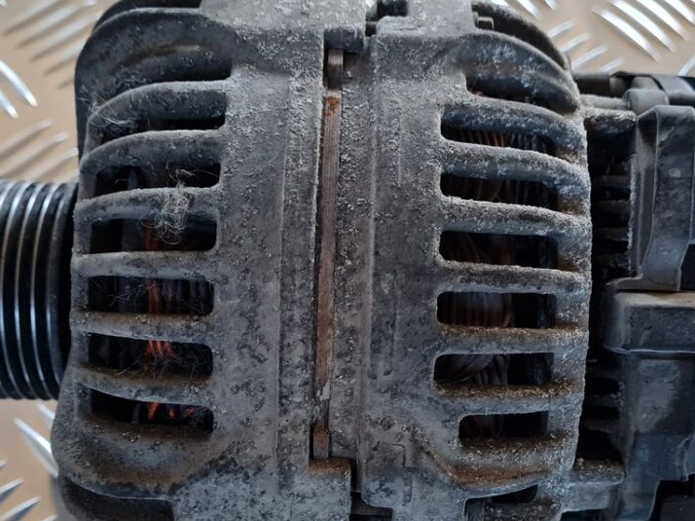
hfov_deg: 37.5
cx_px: 356
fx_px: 1024
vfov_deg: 28.2
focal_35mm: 51
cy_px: 371
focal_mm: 5.4
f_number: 1.8
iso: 200
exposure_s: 1/50
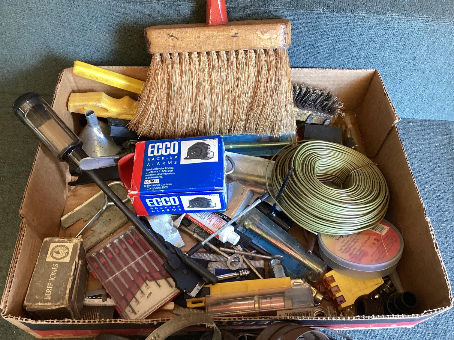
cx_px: 227
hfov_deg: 58.3
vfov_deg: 45.4
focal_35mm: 31
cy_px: 170
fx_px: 407
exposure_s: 1/50
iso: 160
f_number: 2.4
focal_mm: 3.3
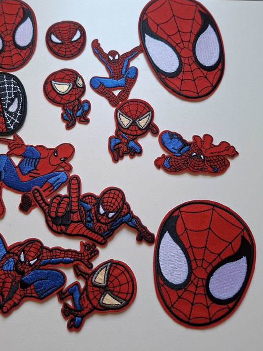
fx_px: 263
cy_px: 165
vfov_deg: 67.2
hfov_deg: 52.9
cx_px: 116
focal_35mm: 26
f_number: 1.8
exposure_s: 1/100
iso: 100
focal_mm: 5.54
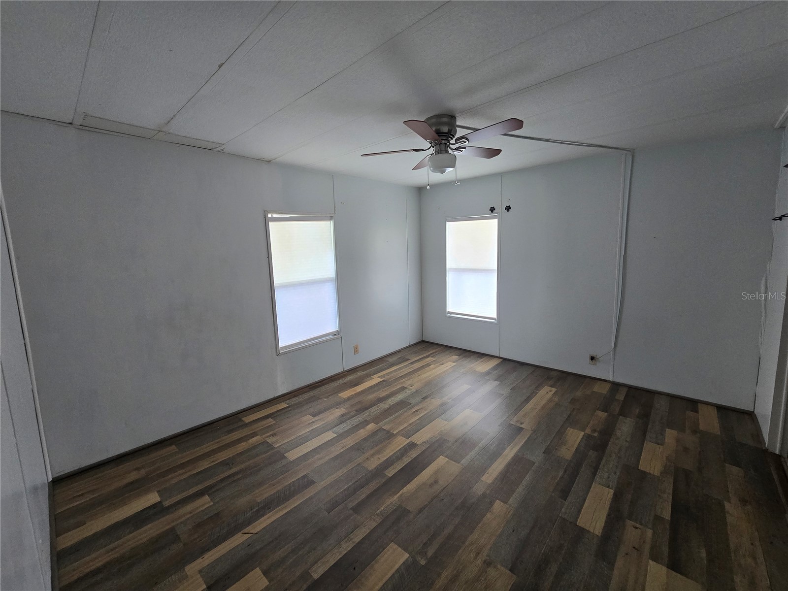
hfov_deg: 106.2
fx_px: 296
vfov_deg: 89.9
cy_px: 296
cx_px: 394
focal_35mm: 13
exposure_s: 1/60
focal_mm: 2.2
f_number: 2.2
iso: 160
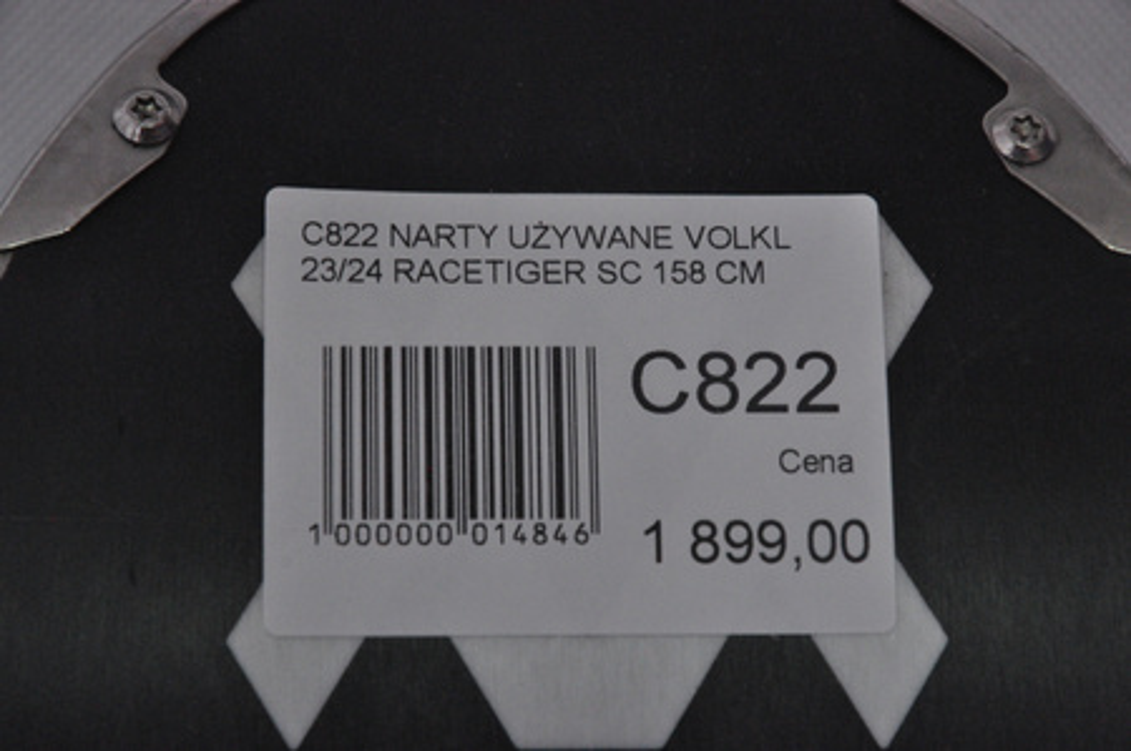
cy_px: 376
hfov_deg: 13.1
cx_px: 566
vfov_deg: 8.7
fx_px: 4943
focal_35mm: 158
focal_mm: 105
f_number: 9.5
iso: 3200
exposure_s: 1/125
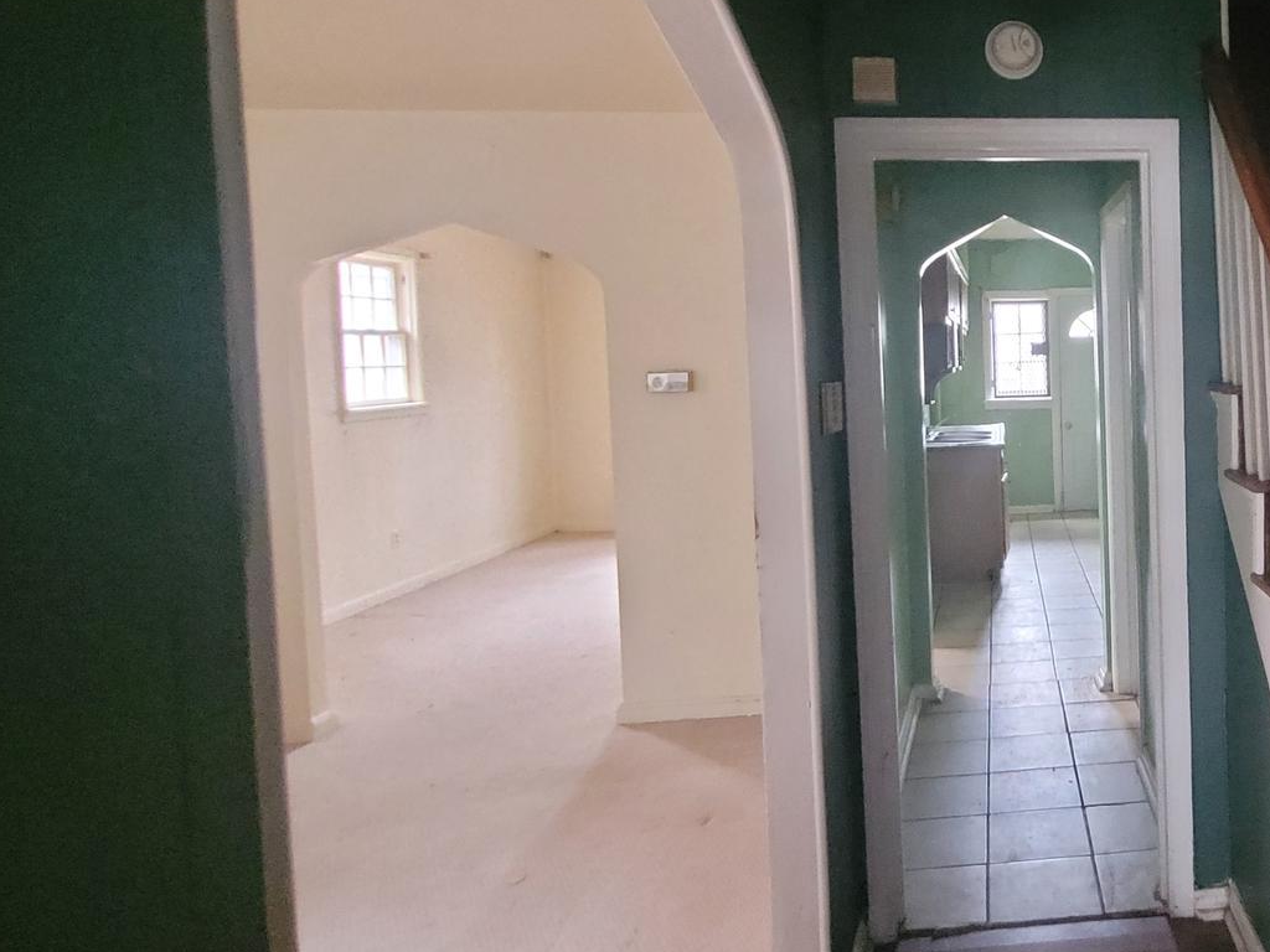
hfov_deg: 59.2
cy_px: 381
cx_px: 1100
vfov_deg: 52.7
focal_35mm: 26
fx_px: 954
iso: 1000
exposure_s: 1/24
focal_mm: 1.74
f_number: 2.2
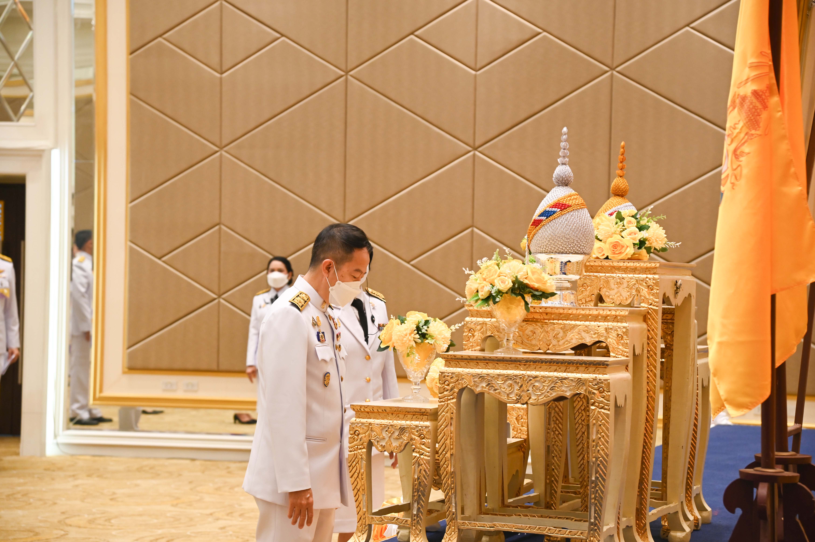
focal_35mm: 92
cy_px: 271
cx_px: 408
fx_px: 2081
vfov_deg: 14.8
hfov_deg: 22.2
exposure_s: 1/125
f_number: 5.6
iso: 1600
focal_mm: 92
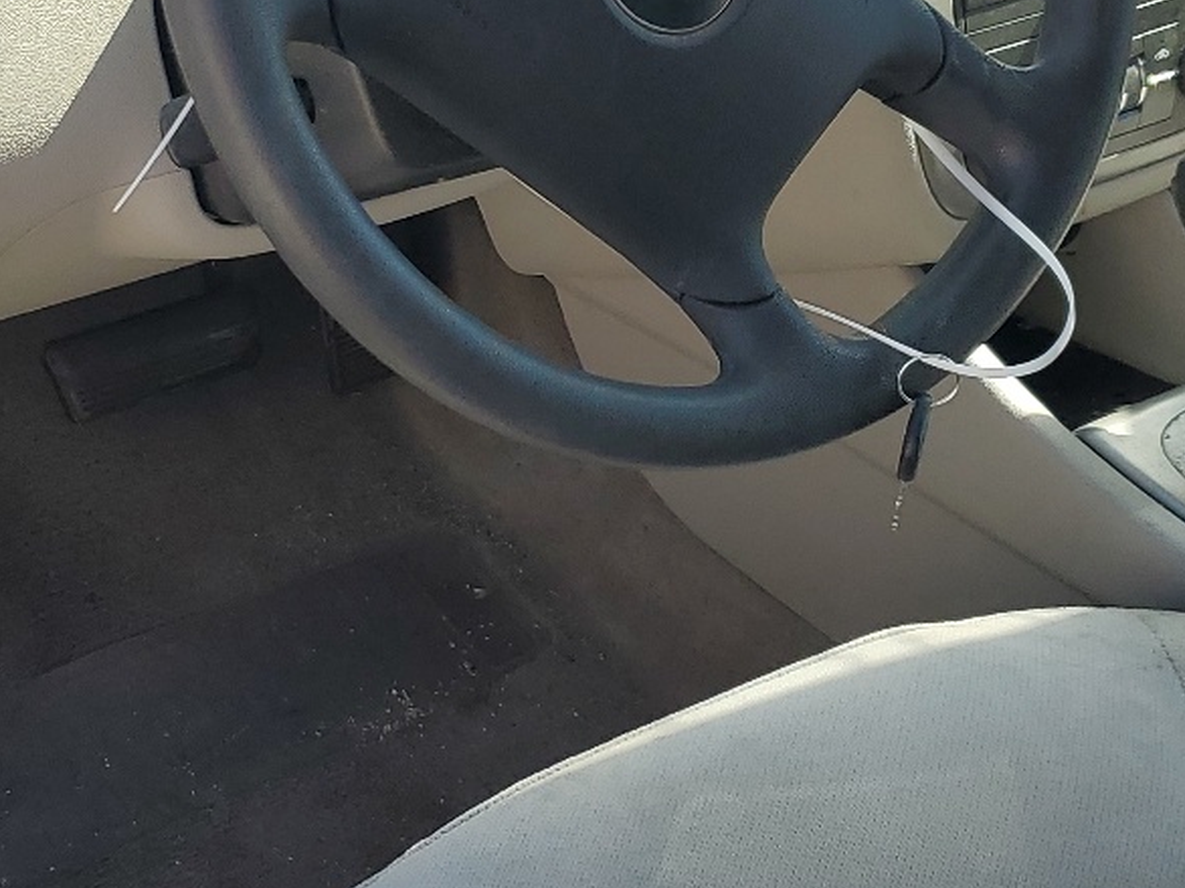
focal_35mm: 71
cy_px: 340
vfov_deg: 20.7
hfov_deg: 27.4
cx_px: 514
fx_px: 2430
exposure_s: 1/769
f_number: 1.5
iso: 50
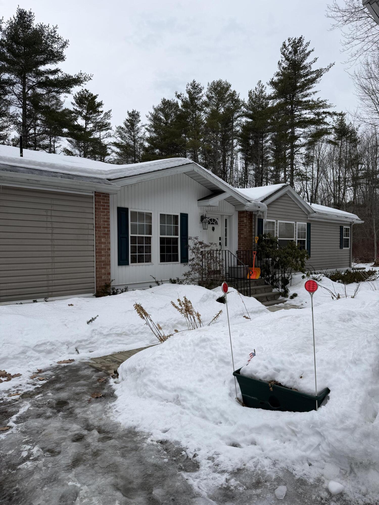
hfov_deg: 56.8
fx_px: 350
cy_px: 252
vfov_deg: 71.6
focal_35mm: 24
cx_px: 190
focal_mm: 6.76
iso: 80
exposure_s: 1/1122
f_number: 1.78
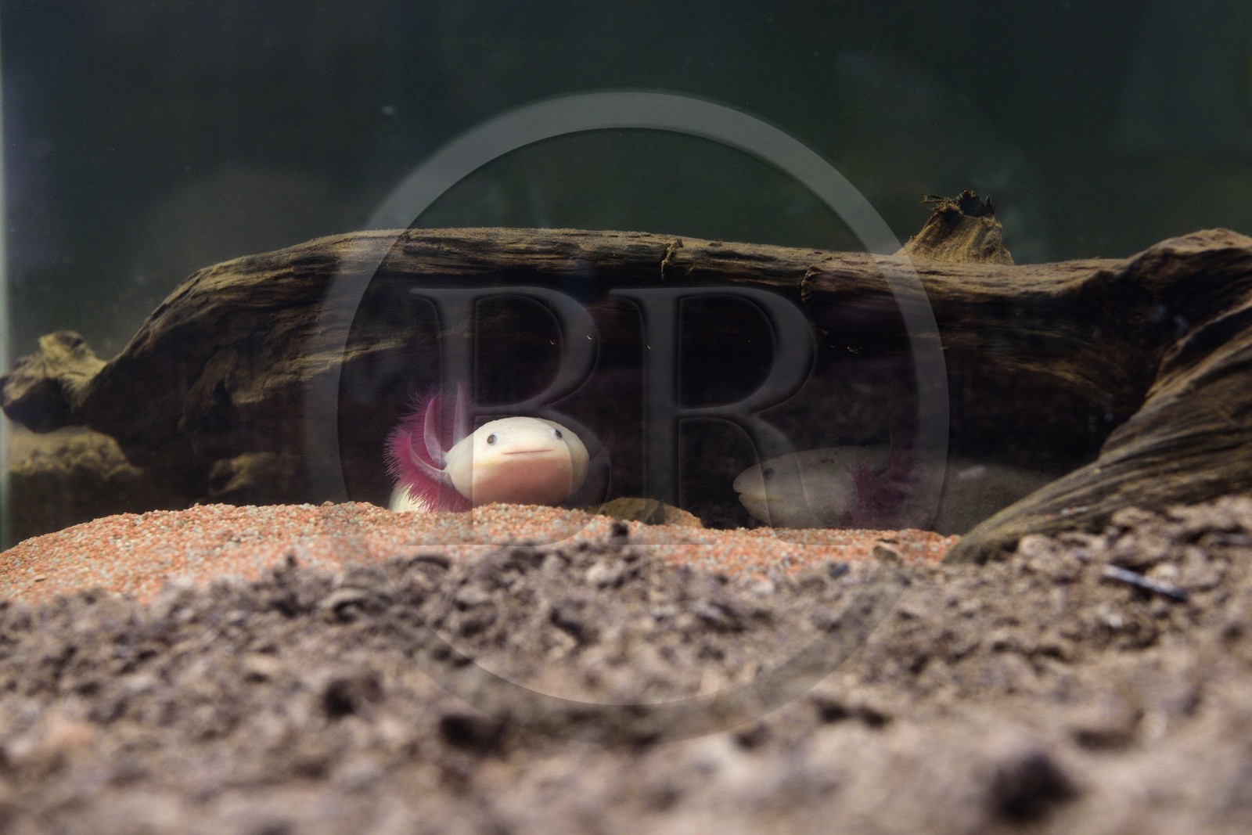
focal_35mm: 70
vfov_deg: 19.5
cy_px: 418
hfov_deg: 28.8
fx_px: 2434
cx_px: 626
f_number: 8
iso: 800
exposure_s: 1/5
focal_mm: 70
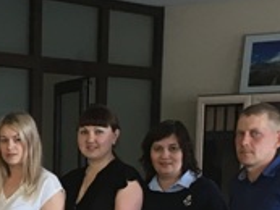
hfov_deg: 14.2
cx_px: -73
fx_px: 1085
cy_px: 317
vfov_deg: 10.7
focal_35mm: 134
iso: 40
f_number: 2.2
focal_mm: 4.15
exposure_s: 1/33
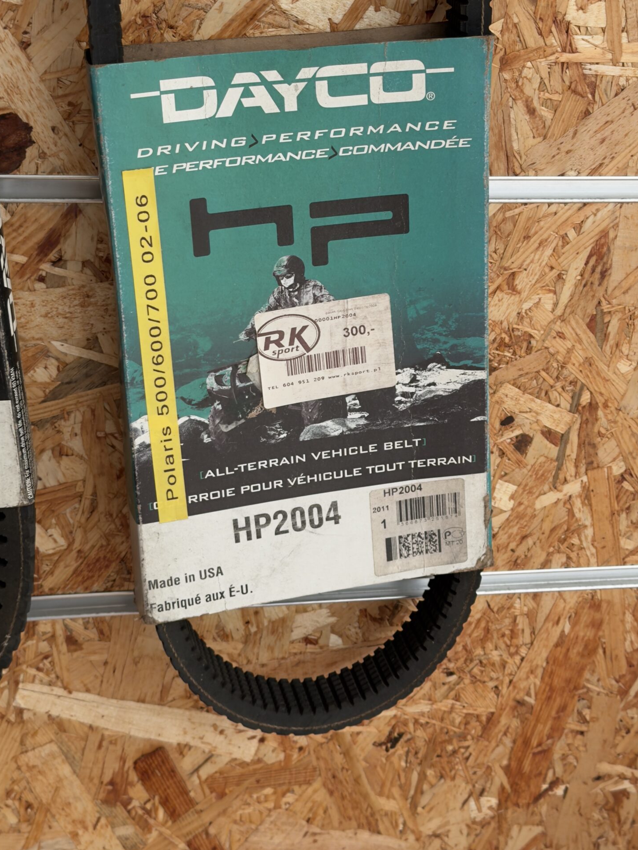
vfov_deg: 30.1
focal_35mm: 64
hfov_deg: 22.9
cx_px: 381
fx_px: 1573
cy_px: 297
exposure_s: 1/83
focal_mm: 6.76
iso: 100
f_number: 1.78
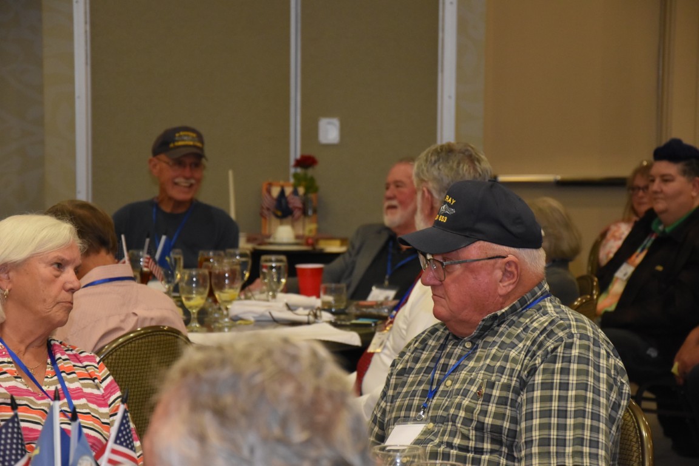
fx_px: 2330
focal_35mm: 120
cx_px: 350
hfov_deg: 17.1
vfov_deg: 11.4
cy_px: 233
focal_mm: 80
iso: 2200
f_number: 5.3
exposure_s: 1/60
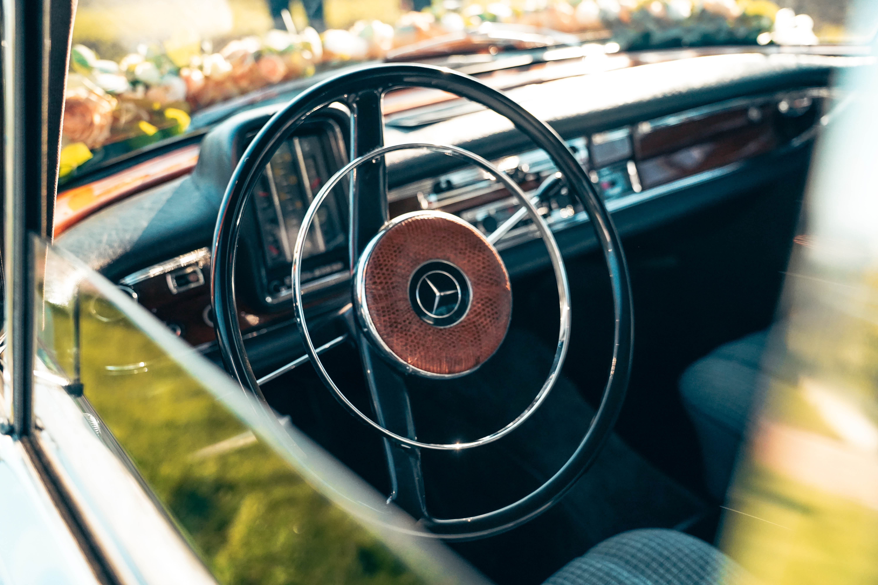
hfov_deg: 53.1
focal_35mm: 36
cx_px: 439
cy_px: 292
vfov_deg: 36.9
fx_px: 878
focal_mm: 36
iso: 4000
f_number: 2.8
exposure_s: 1/500
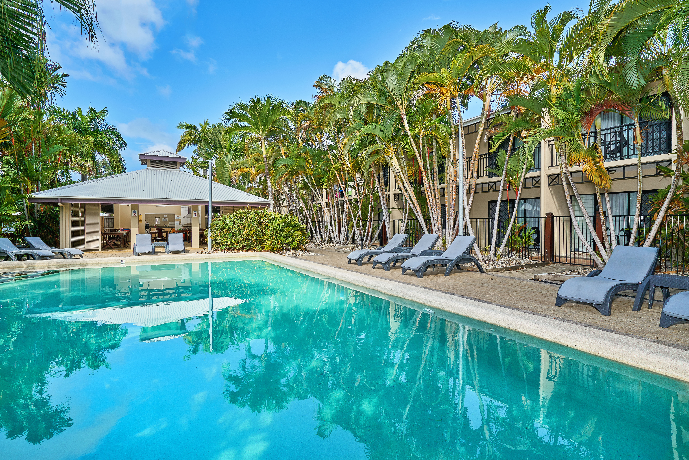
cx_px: 344
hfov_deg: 90.0
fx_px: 345
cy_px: 230
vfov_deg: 67.4
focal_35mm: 18
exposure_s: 1/100
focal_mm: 18
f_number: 11
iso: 160
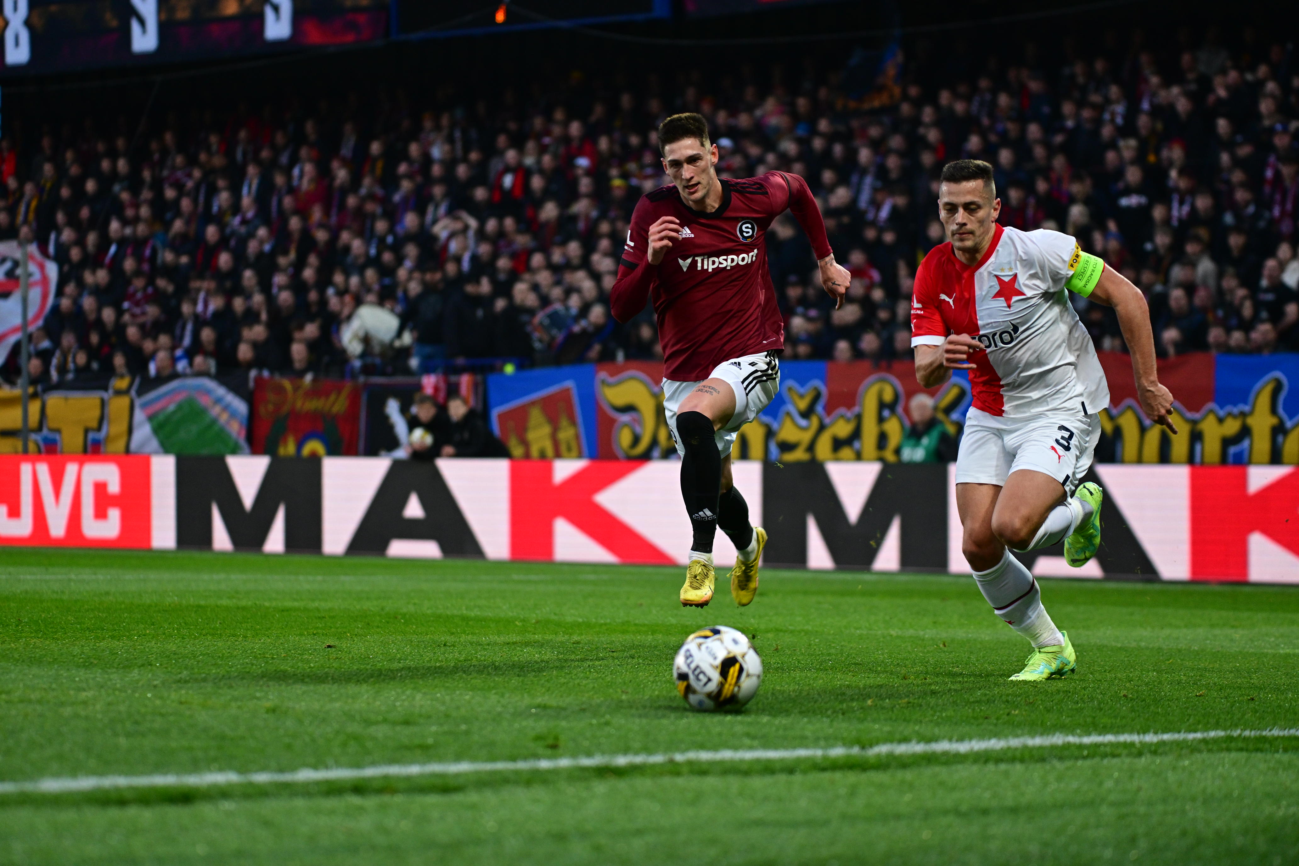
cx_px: 650
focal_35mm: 120
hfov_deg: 17.1
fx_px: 4330
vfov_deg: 11.4
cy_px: 433
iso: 2000
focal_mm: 120
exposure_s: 1/1250
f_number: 2.8
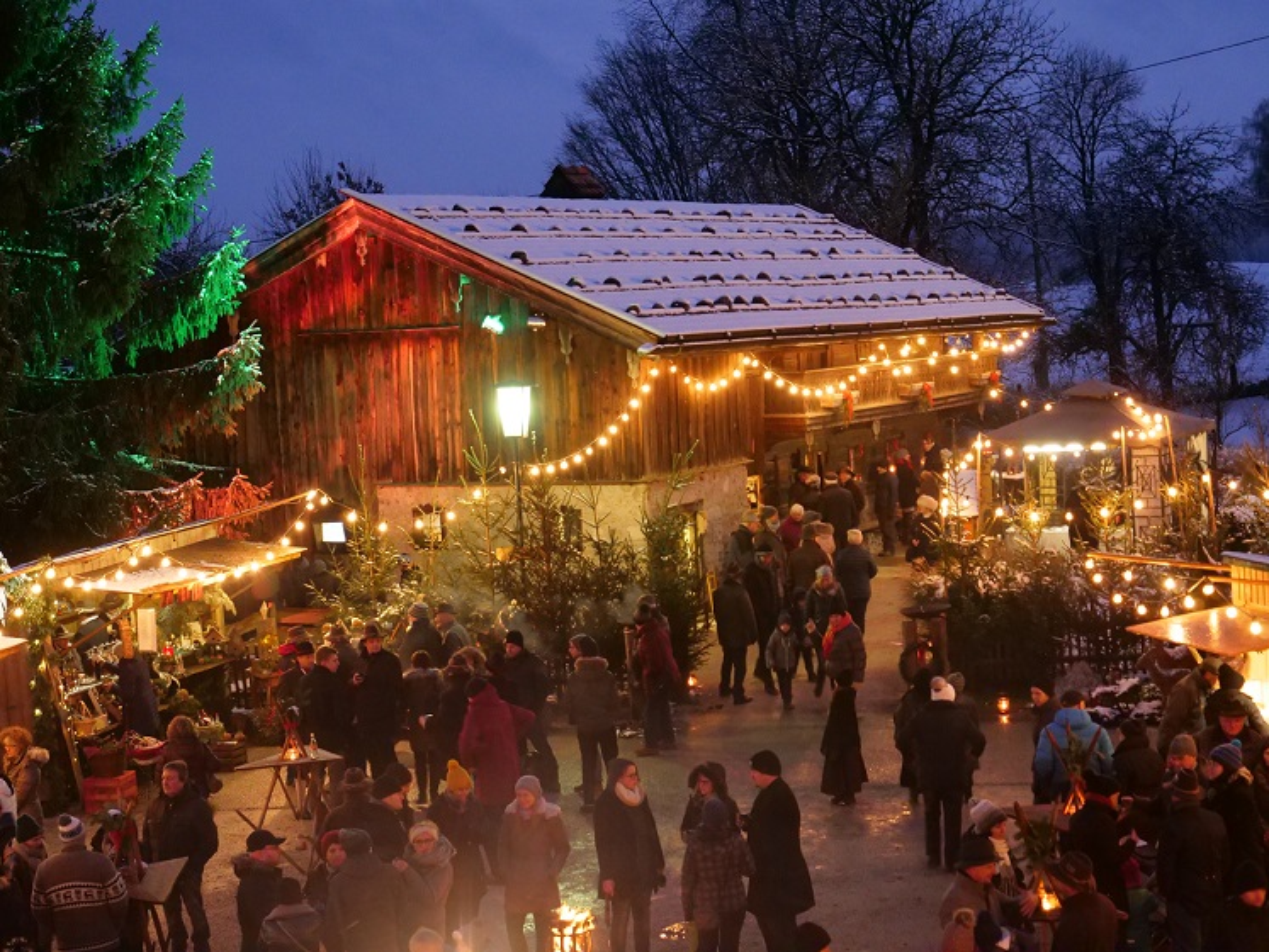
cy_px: 476
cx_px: 634
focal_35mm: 68
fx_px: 2494
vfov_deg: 21.6
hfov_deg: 28.5
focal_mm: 34
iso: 3200
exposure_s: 1/15
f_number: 3.8
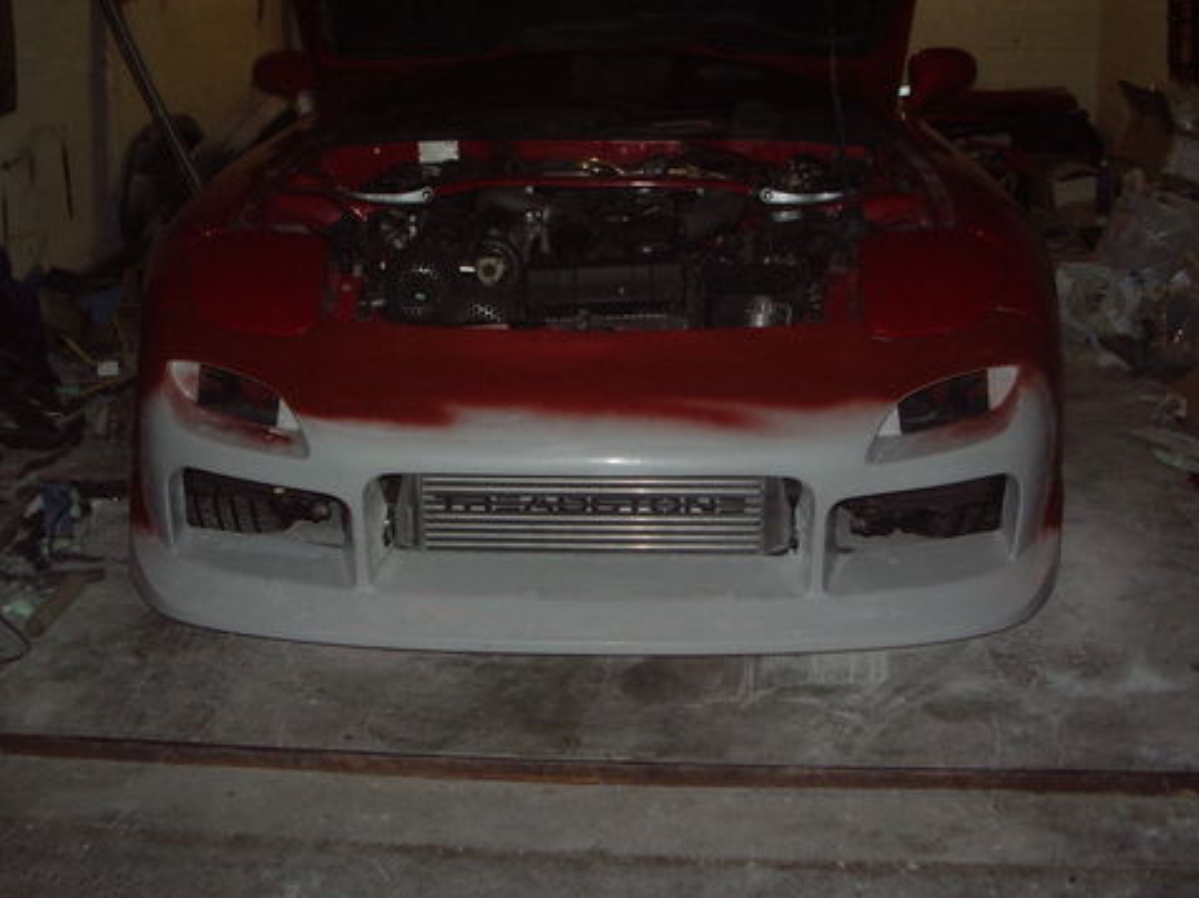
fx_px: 1627
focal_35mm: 47
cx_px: 563
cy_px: 362
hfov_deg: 40.4
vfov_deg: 30.8
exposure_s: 1/40
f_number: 2.6
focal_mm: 5.8
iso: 100
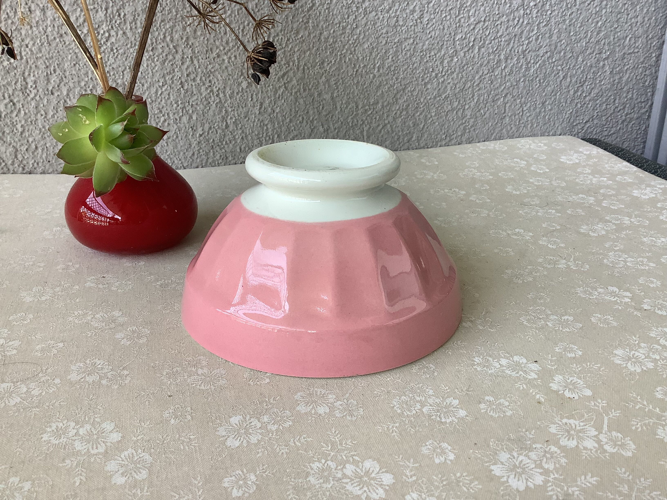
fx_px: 597
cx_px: 334
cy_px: 250
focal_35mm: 31
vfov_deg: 45.4
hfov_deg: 58.4
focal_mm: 3.3
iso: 64
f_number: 2.4
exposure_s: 1/120
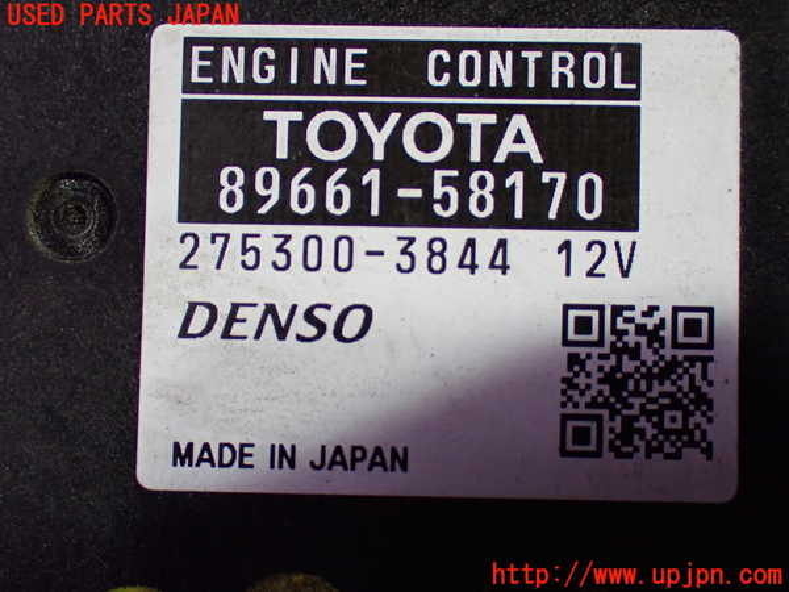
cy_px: 296
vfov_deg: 29.1
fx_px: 1140
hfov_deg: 38.2
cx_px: 394
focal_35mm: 50
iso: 800
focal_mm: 9.01
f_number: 3.2
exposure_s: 1/50
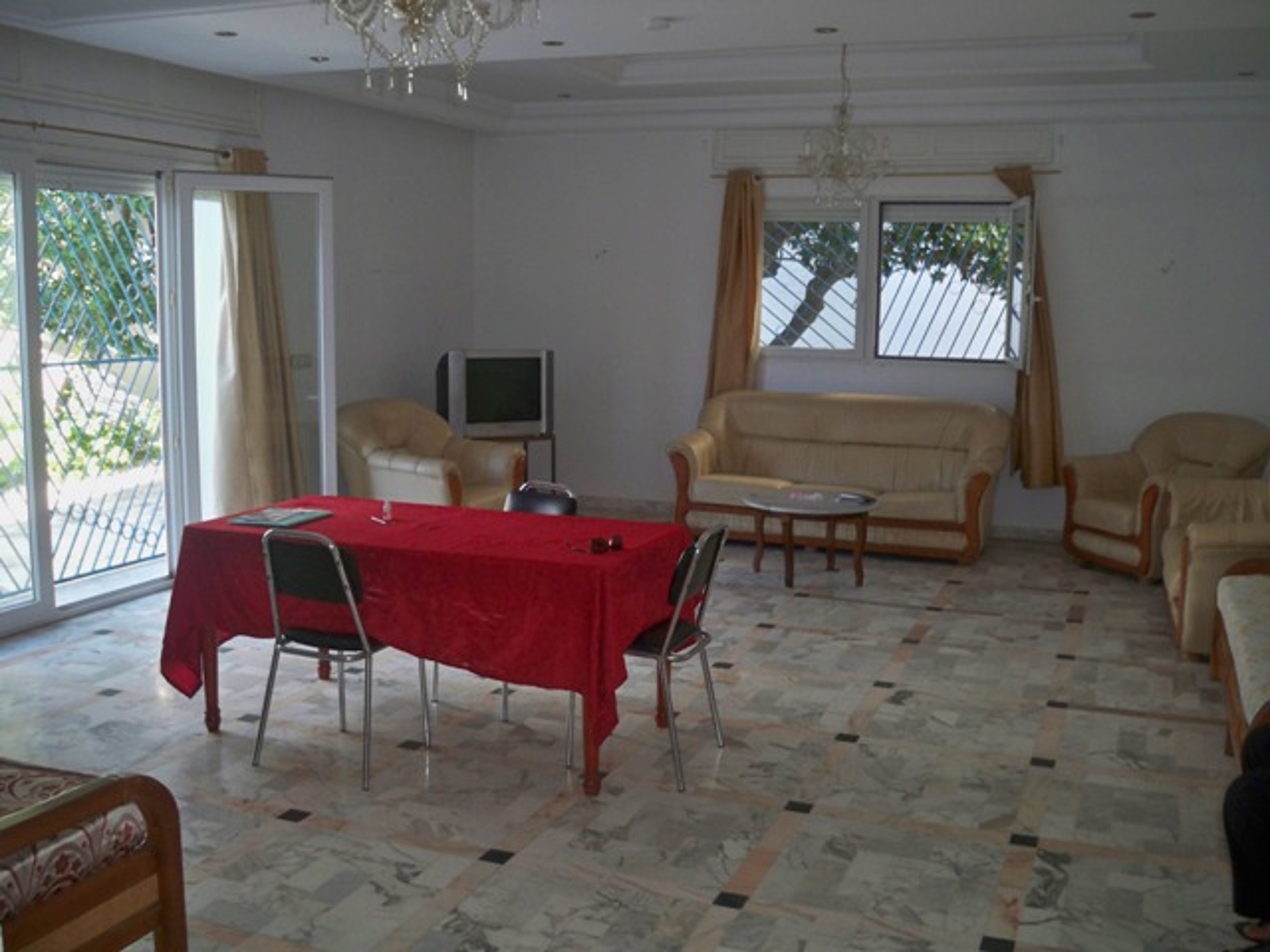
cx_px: 635
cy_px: 476
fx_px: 1284
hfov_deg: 52.6
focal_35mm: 35
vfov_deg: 40.7
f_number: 3.1
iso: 200
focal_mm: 6.3
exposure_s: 1/60
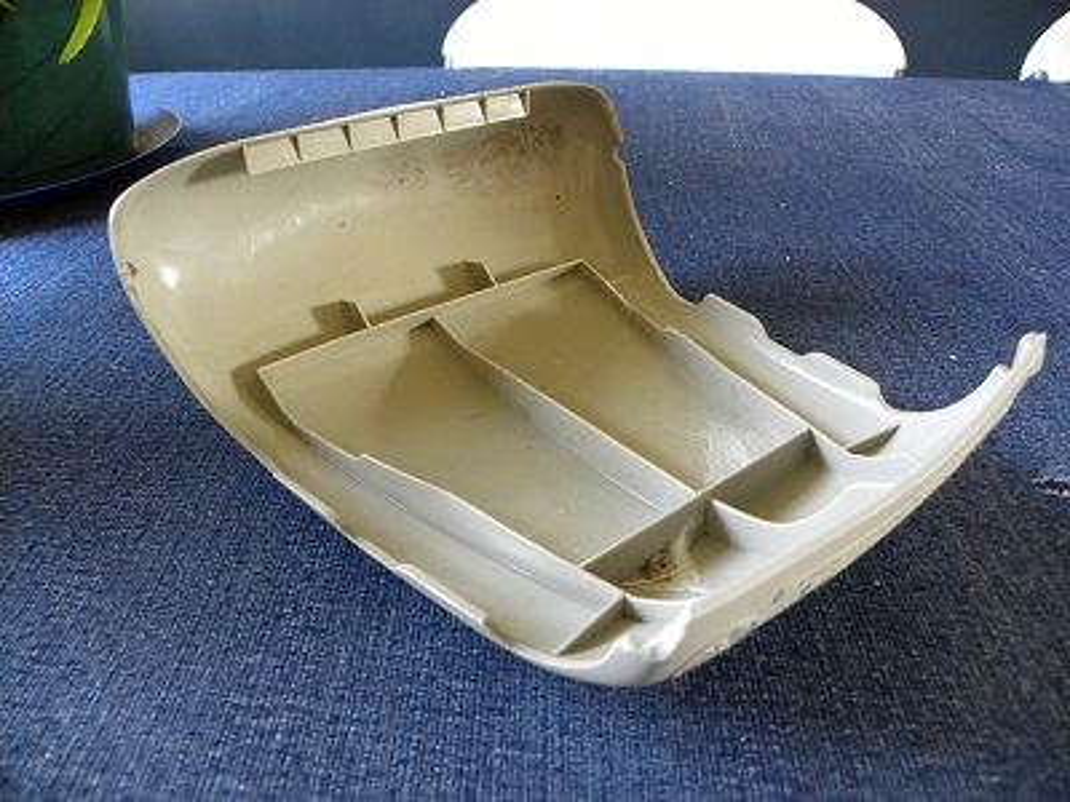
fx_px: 804
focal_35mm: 26
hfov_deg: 67.3
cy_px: 401
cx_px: 535
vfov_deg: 53.1
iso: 400
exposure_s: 1/19.1
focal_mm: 4.6
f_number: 2.8
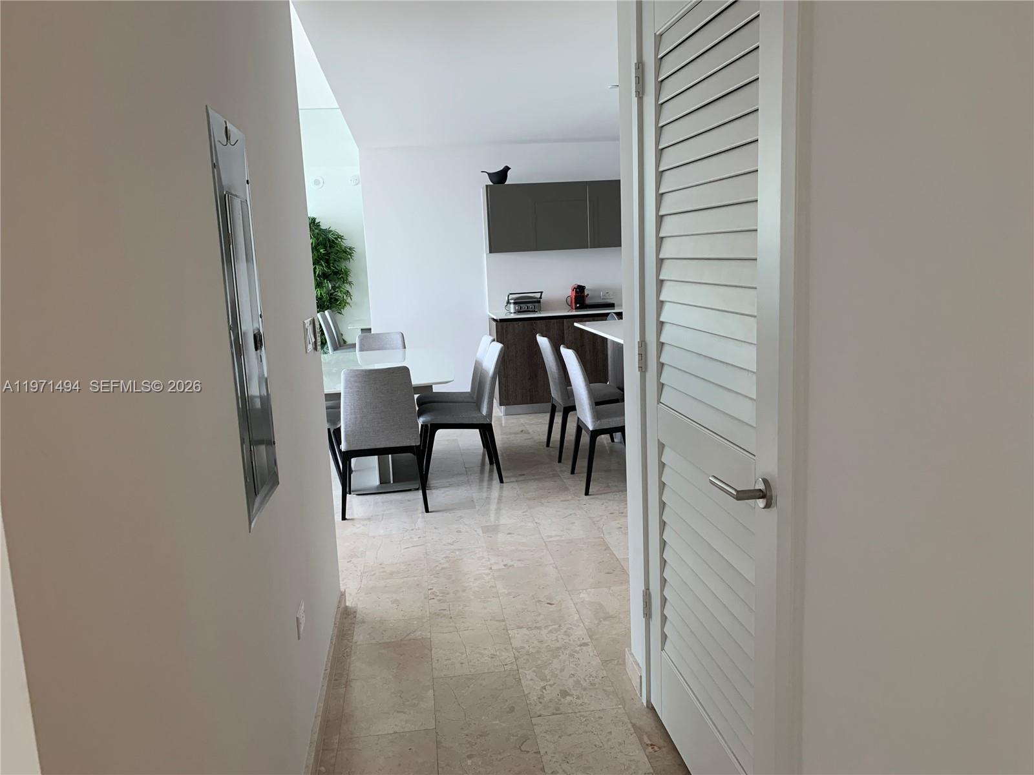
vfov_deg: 53.1
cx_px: 517
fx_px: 777
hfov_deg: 67.3
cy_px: 388
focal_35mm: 26
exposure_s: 1/60
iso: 125
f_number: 1.8
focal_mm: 4.25
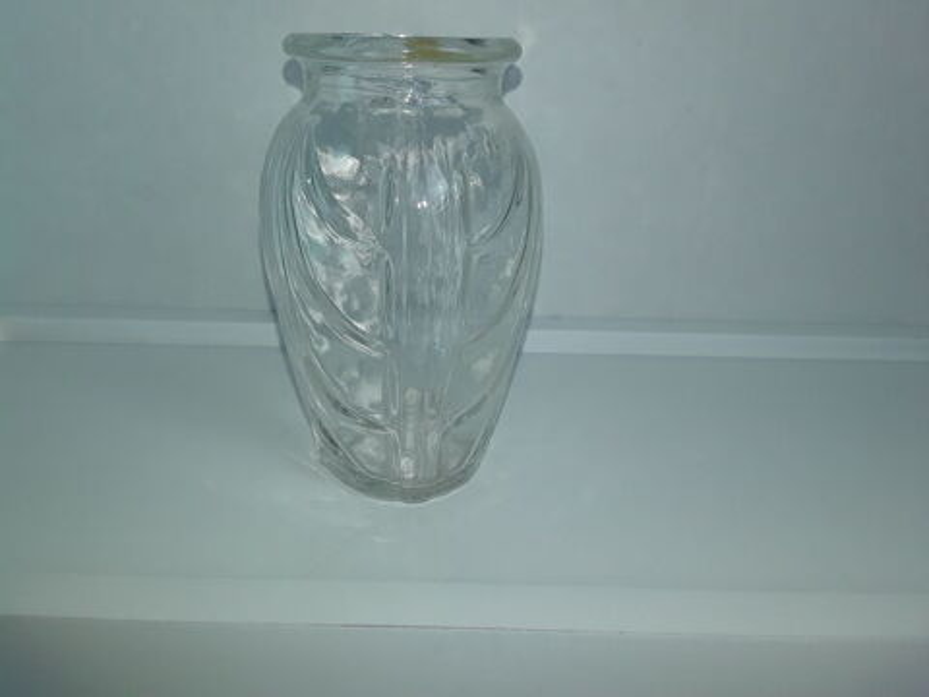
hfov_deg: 65.3
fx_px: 725
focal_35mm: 27
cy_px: 348
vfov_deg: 51.4
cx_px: 464
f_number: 1.9
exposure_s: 1/684
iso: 40
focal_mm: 2.91
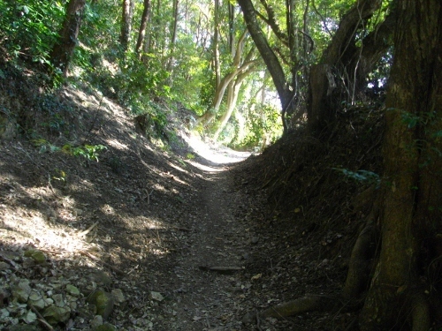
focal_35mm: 32
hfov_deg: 56.8
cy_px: 166
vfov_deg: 44.2
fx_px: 409
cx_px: 221
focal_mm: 5.7
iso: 319
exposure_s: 1/100
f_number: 2.9
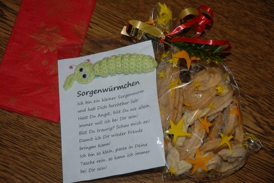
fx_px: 742
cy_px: 92
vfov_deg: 14.0
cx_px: 137
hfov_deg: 20.9
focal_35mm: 98
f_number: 4.5
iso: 400
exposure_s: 1/200
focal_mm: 65
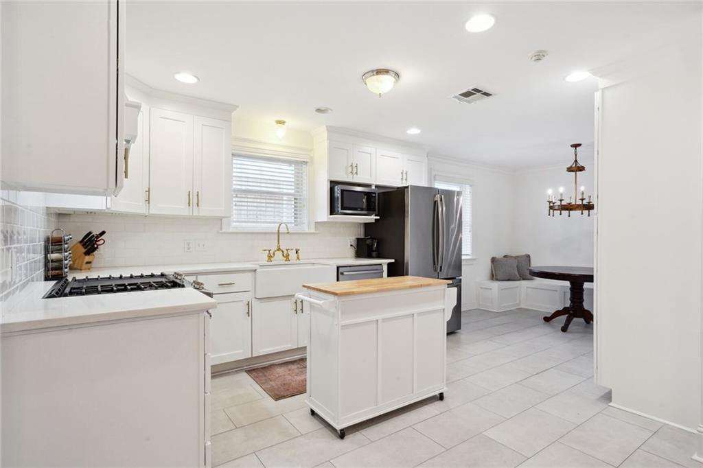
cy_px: 234
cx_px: 352
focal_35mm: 18
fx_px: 351
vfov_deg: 67.3
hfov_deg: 90.0
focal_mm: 18
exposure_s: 1/20
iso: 800
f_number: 11
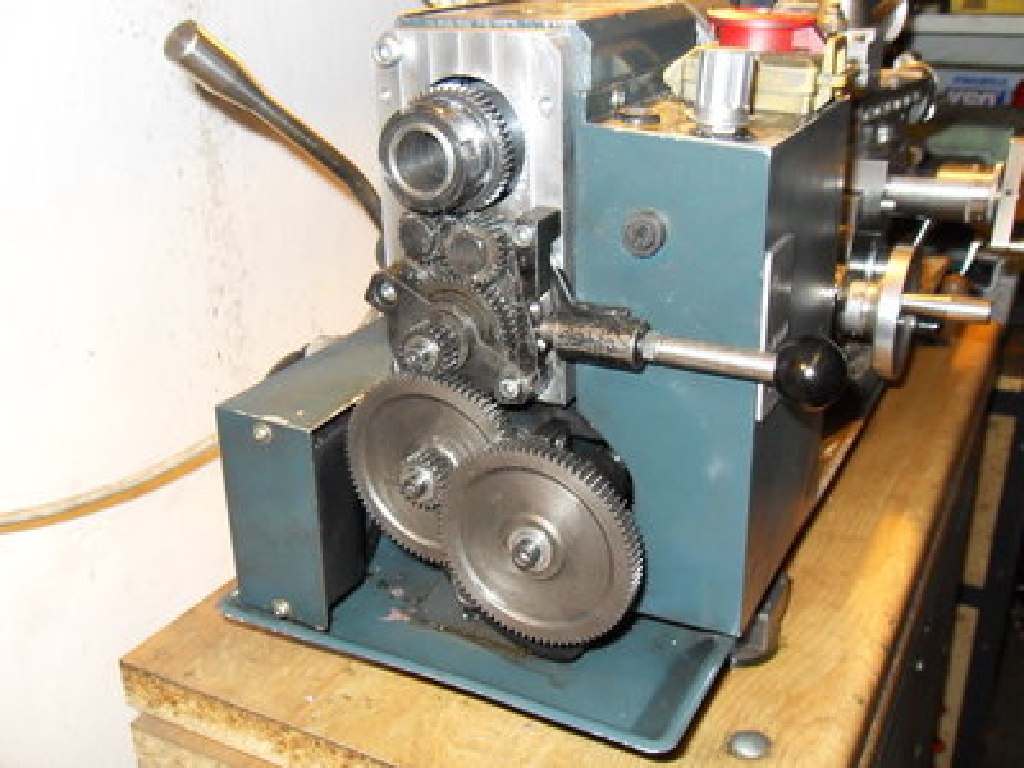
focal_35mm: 35
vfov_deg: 40.7
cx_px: 512
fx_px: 1035
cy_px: 384
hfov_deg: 52.6
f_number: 3.5
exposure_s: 1/45
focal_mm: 6.3
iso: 400
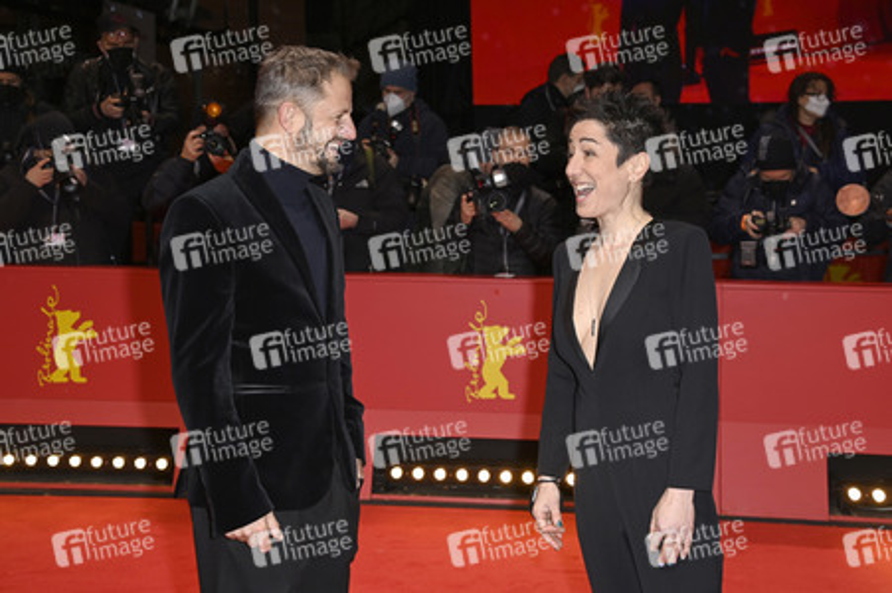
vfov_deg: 28.0
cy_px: 296
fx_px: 1188
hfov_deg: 41.1
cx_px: 446
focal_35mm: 48
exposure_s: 1/160
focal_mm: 48
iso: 640
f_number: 5.6
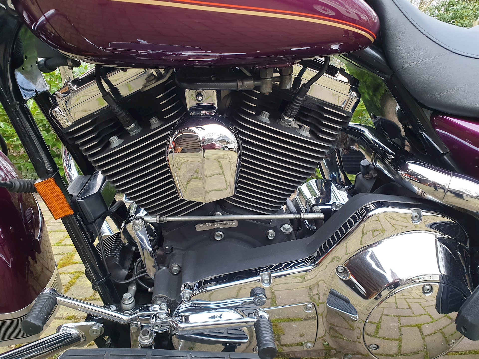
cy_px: 180
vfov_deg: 53.1
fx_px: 360
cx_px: 240
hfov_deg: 67.3
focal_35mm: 26
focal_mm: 4.3
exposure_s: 1/50
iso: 100
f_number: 2.4
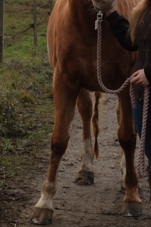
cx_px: 108
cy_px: 19
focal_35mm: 173
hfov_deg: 7.9
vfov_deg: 11.8
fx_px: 1088
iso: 800
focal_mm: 49.8
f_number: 5.6
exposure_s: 1/500
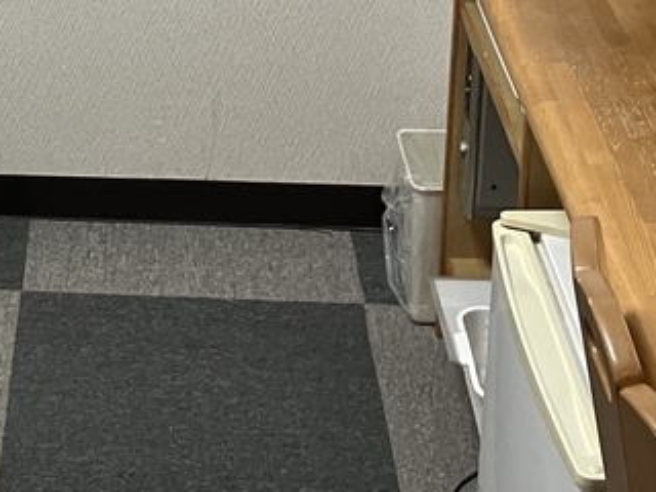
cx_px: -78
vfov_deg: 13.7
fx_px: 1990
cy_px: -94
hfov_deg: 18.0
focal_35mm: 105
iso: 64
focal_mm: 3.99
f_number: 1.8
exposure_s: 1/50
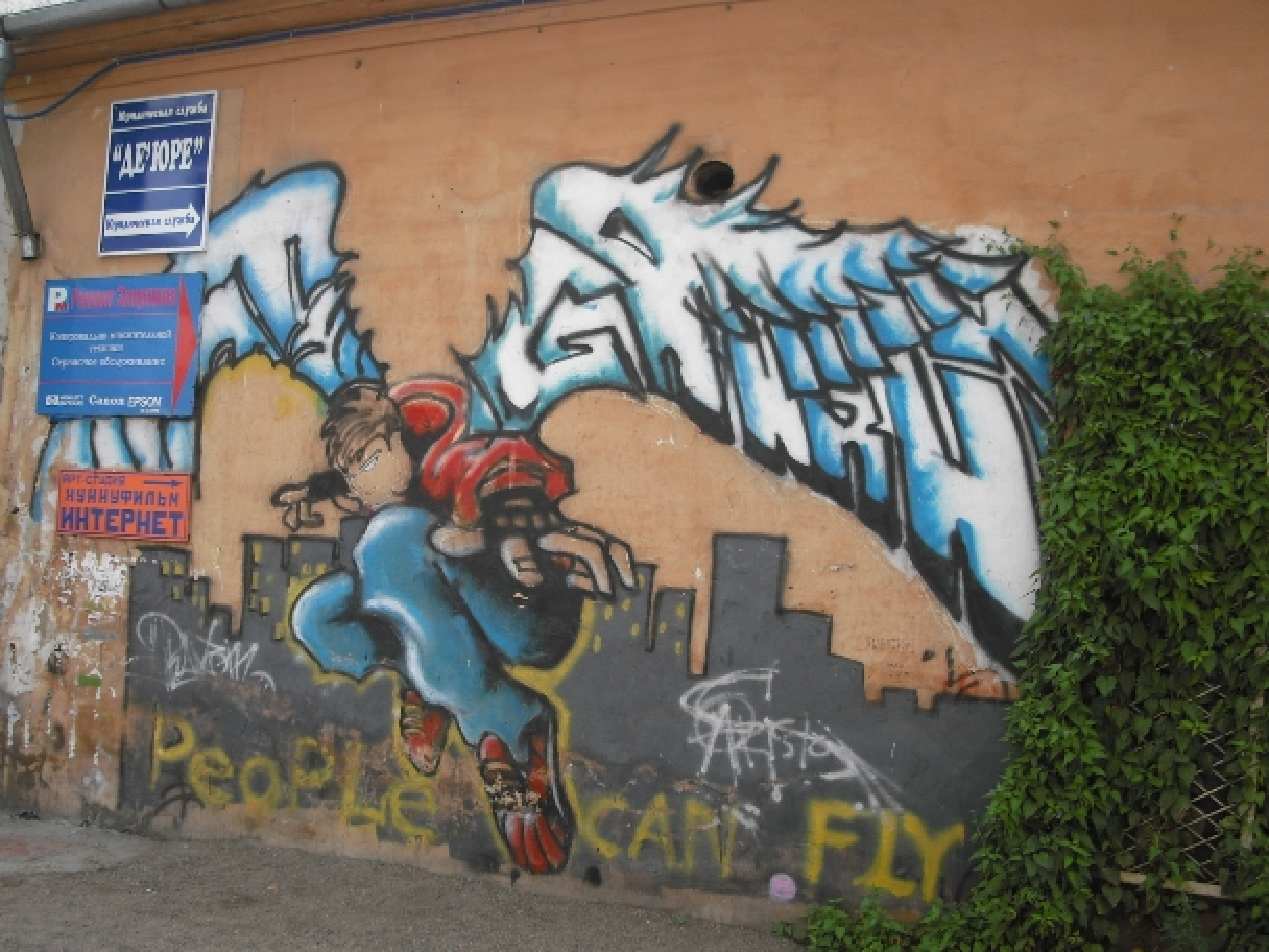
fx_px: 1466
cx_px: 630
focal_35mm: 40
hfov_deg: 46.8
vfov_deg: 36.0
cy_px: 476
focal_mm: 6.2
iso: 64
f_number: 5.6
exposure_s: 1/80
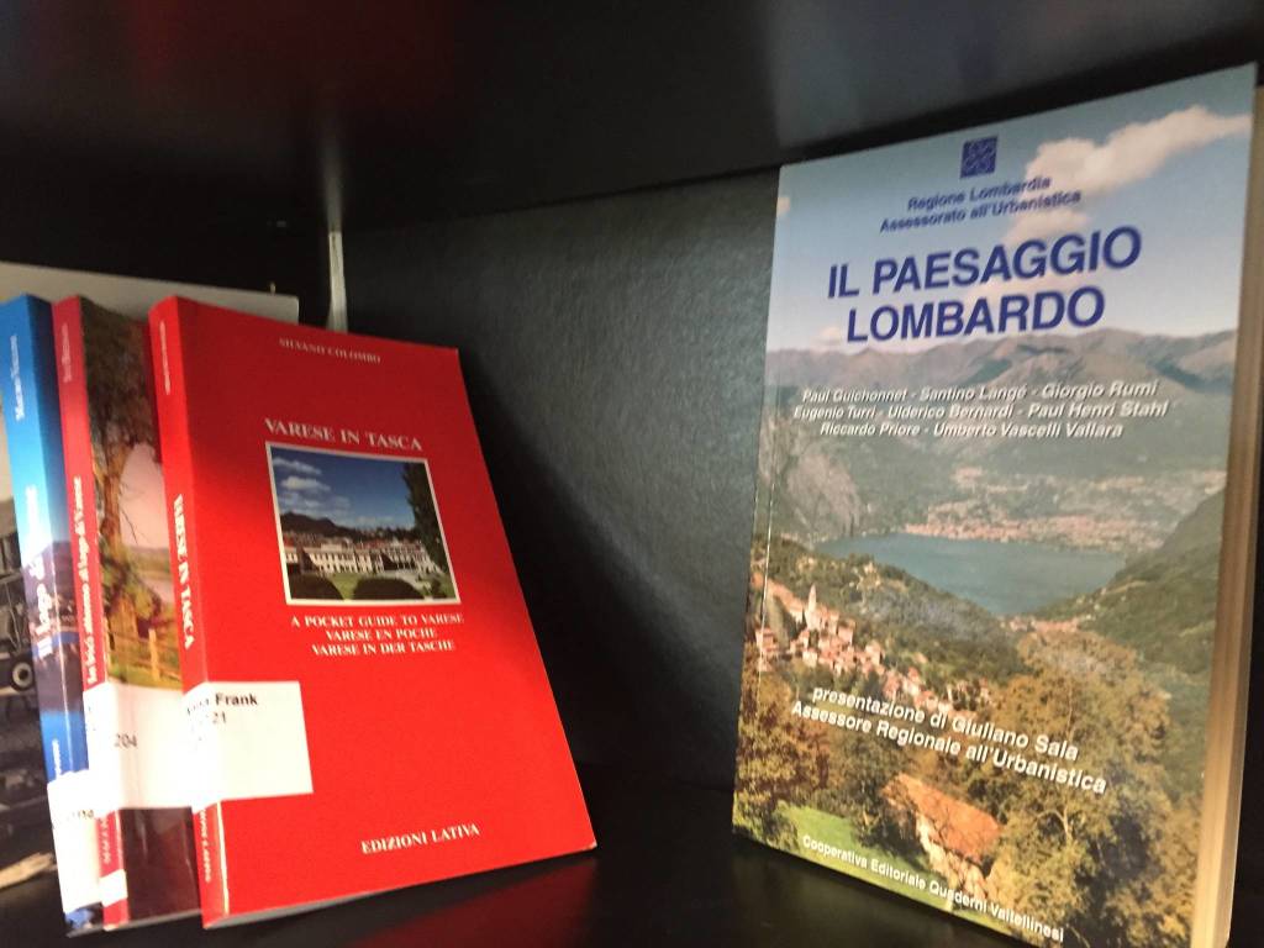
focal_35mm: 29
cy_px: 474
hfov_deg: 61.7
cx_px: 632
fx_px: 1059
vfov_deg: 48.2
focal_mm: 4.15
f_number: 2.2
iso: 250
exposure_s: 1/20
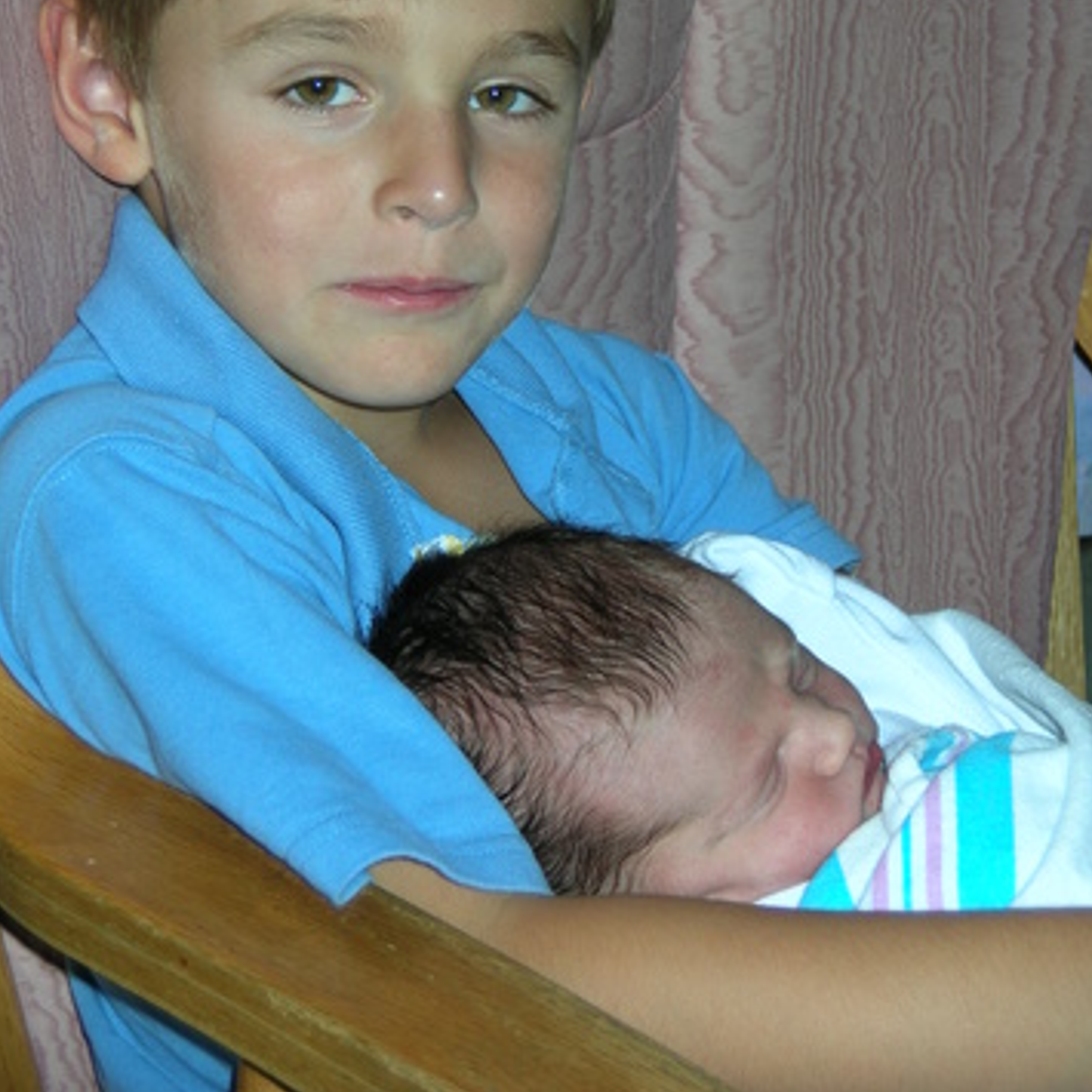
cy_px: 357
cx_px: 543
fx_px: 4640
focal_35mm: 130
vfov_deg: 13.4
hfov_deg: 13.4
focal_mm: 17.9
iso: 50
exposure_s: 1/120
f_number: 3.5
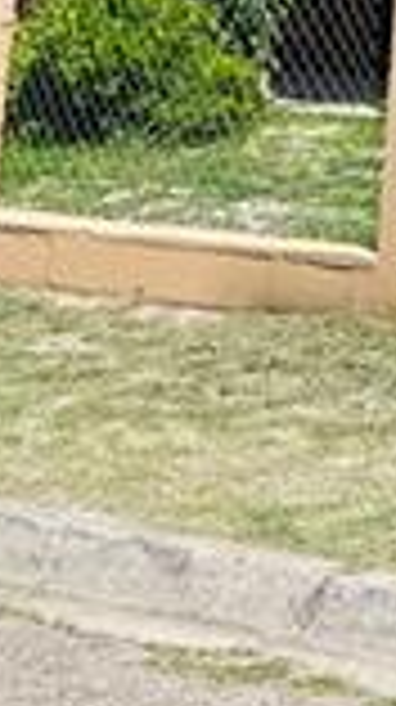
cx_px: 1152
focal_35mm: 139
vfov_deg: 13.4
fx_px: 2602
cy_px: -670
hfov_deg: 7.7
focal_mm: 5.7
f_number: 1.5
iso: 50
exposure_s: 1/5076
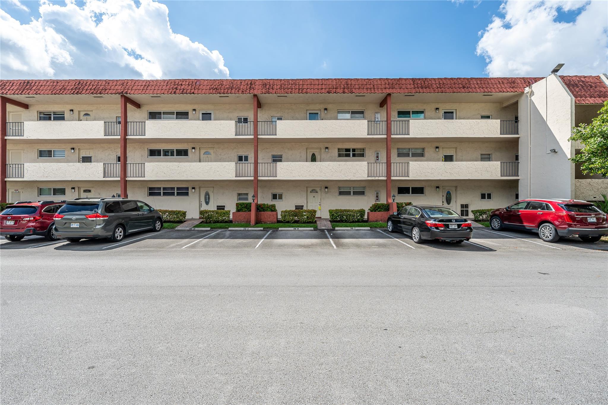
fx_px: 270
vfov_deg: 73.7
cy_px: 202
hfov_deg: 96.7
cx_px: 304
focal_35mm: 16
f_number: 8
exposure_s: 1/320
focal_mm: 16
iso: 100
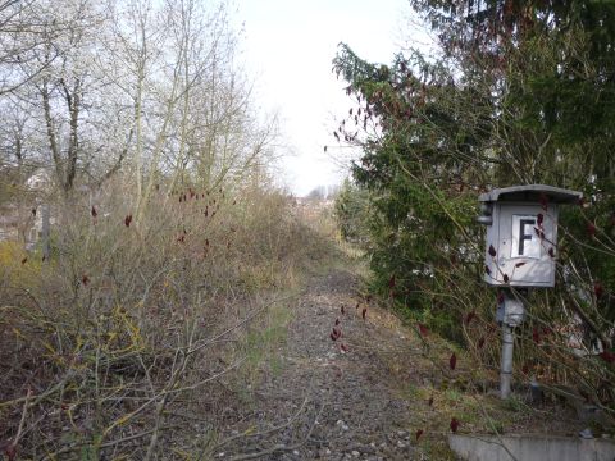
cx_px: 308
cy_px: 230
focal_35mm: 32
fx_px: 569
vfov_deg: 44.2
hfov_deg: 56.8
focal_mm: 5.2
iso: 100
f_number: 4
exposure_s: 1/200
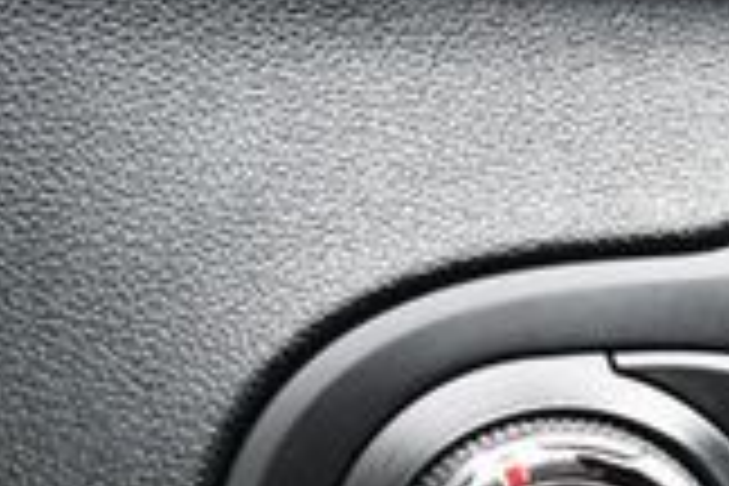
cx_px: 1336
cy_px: 526
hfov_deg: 11.9
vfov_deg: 8.6
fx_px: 3199
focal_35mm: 158
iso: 3200
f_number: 4
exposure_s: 1/125
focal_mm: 27
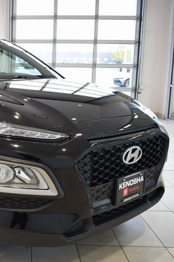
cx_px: -6
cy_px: 132
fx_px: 297
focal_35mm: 41
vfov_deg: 47.4
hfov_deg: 30.0
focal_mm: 18
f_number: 3.5
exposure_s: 1/30
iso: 100
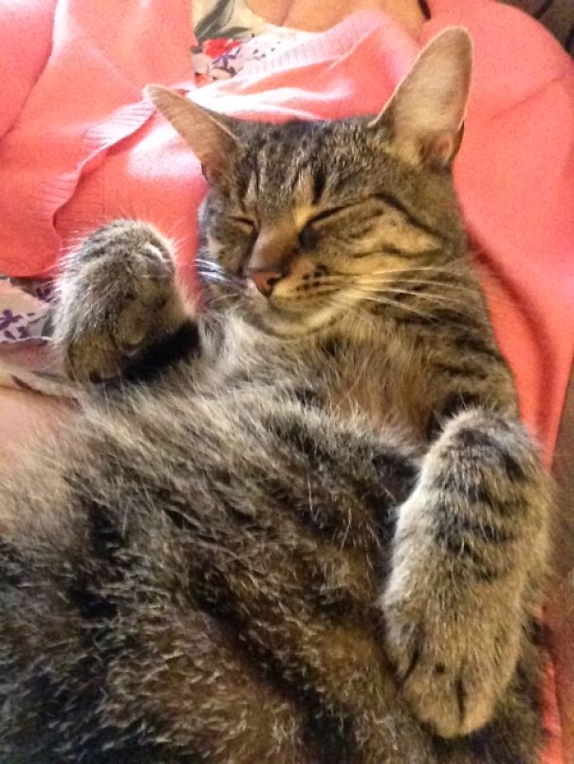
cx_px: 287
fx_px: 773
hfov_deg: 40.7
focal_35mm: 35
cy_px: 382
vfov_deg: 52.6
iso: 1000
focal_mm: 2.18
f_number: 2.4
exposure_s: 1/15
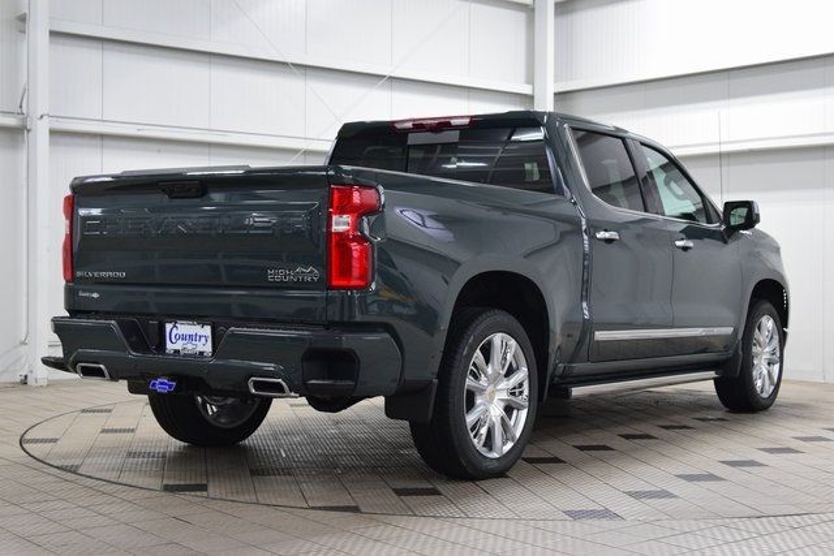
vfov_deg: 25.1
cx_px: 417
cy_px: 278
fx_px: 1251
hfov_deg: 36.9
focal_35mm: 54
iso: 1600
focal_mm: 36
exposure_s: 1/60
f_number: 5
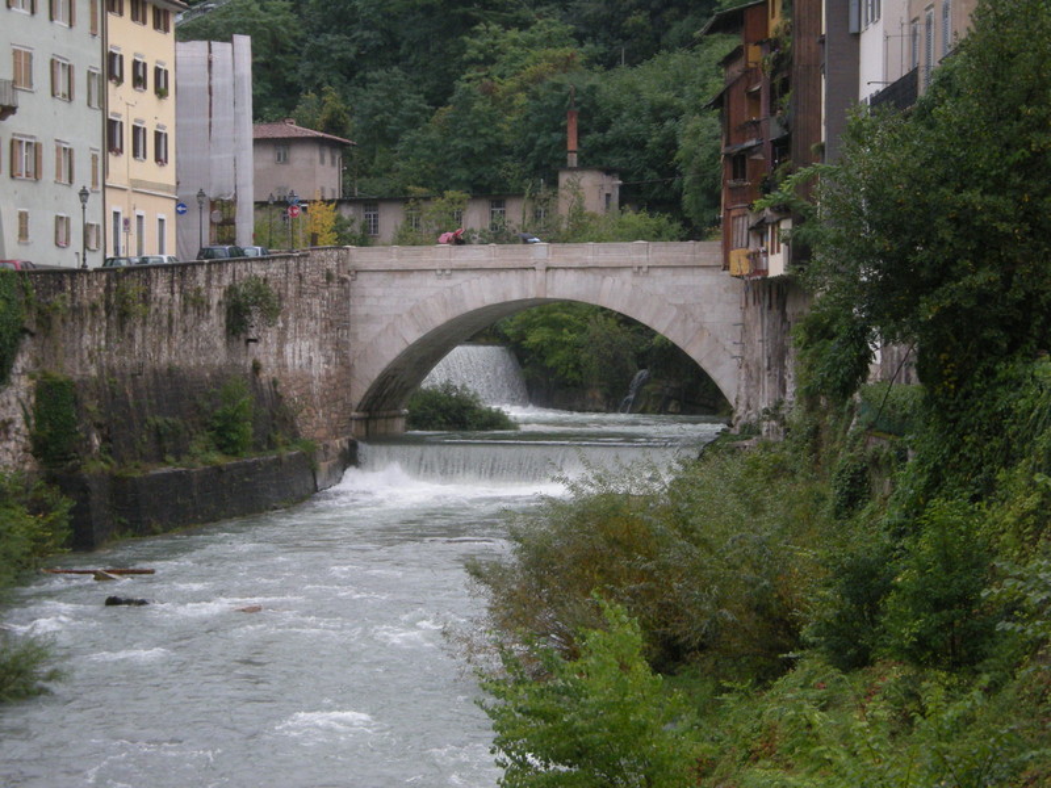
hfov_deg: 19.3
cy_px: 394
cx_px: 526
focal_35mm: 102
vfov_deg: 14.5
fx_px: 3097
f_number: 5.6
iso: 208
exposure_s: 1/122
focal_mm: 17
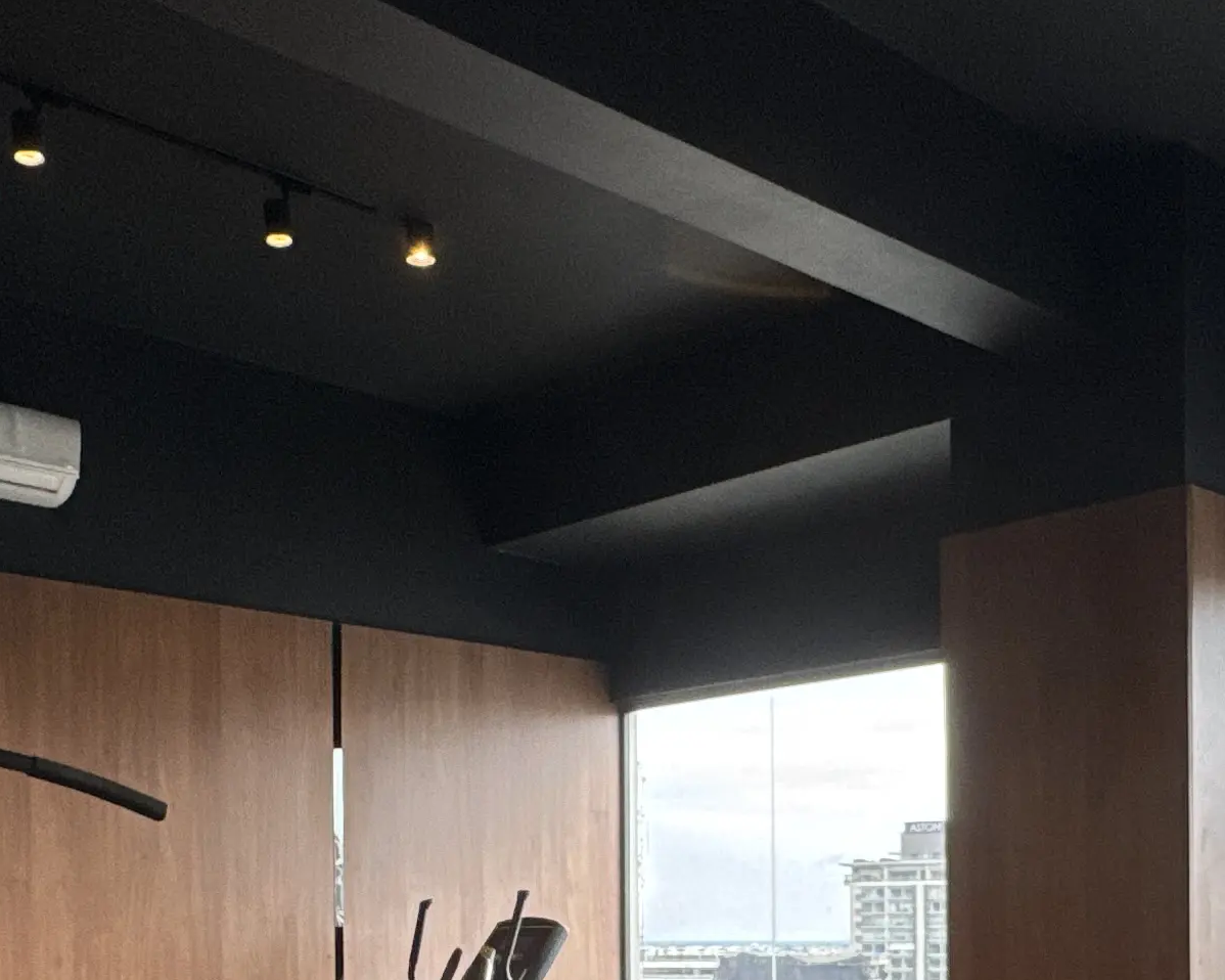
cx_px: 652
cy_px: 952
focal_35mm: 46
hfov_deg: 40.3
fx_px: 1667
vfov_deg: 30.7
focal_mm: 2.22
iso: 160
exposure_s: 1/99
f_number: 2.2
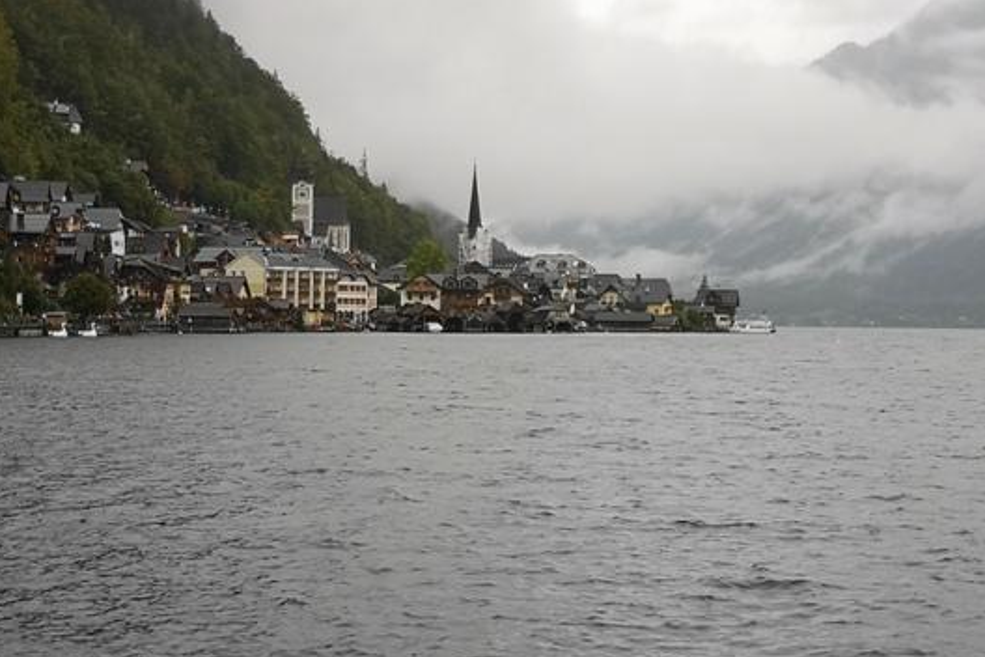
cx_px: 496
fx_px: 2025
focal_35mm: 74
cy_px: 134
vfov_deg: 18.3
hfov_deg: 27.3
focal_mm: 3.95
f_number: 1.8
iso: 50
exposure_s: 1/180
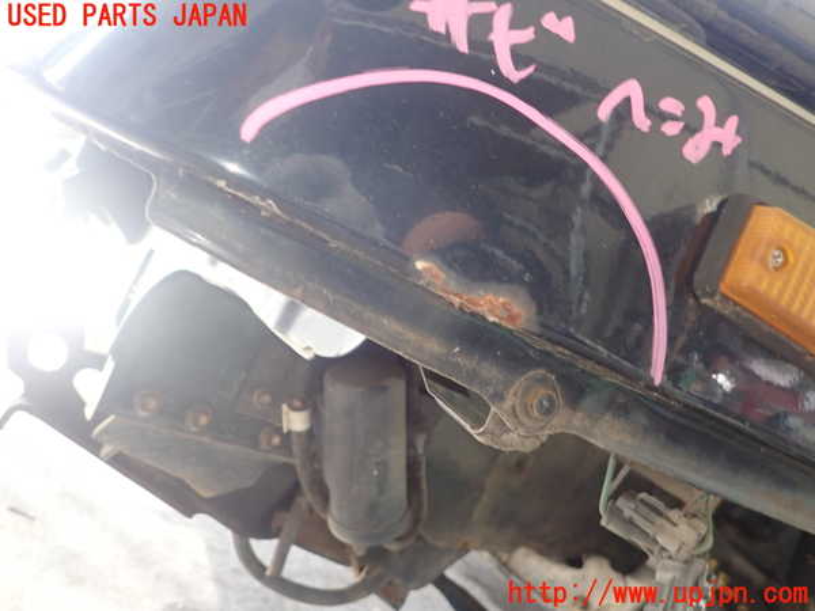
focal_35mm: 25
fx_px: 589
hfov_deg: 69.4
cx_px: 408
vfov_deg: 54.9
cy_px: 306
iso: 250
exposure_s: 1/30
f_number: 2
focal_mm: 4.5
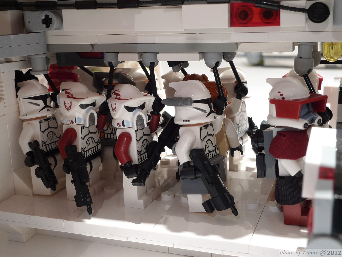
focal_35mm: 48
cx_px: 171
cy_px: 128
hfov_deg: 39.7
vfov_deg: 30.3
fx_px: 474
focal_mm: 10.2
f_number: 5
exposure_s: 2
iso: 80
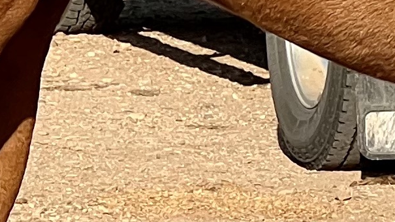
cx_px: 675
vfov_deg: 2.2
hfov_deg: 3.8
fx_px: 5854
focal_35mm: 559
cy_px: -81
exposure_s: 1/769
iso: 32
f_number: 2.8
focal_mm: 9
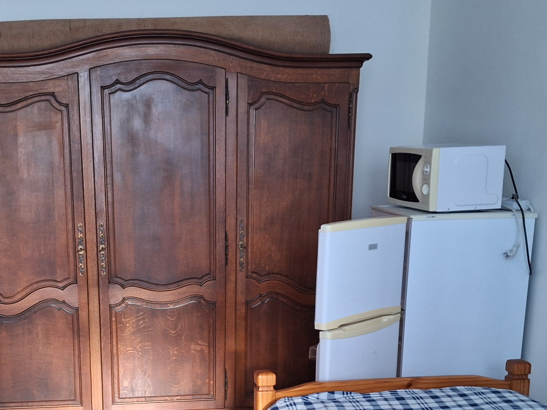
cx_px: 182
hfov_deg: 37.8
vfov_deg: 28.1
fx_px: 790
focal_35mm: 50
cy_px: 364
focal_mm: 5.54
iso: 400
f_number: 1.8
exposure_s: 1/24
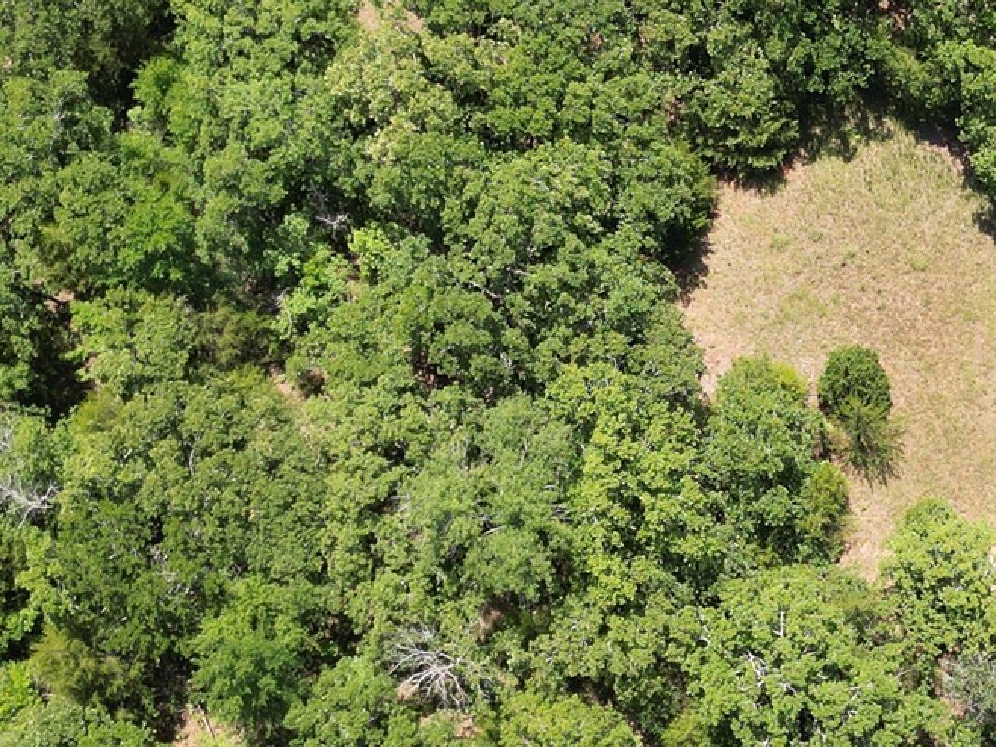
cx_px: 873
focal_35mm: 70
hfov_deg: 26.9
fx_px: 2015
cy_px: 333
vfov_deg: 21.0
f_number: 1.7
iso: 100
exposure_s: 1/1000
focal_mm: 6.72
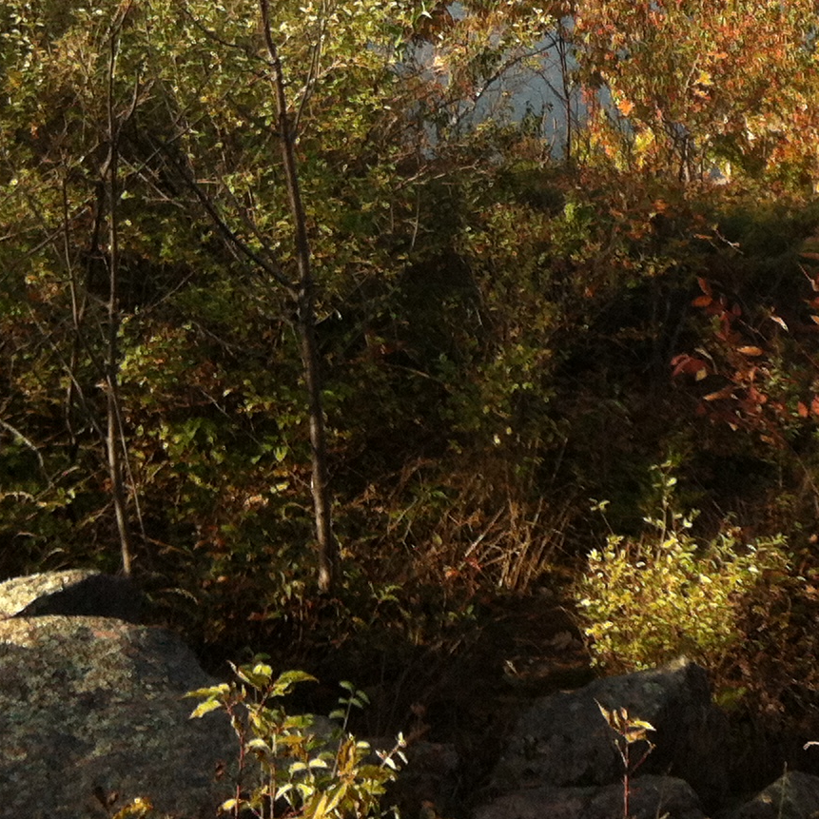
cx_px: 789
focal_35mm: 93
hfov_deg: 18.3
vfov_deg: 18.0
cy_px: -78
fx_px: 2489
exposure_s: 1/718
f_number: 2.8
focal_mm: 3.85
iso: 80
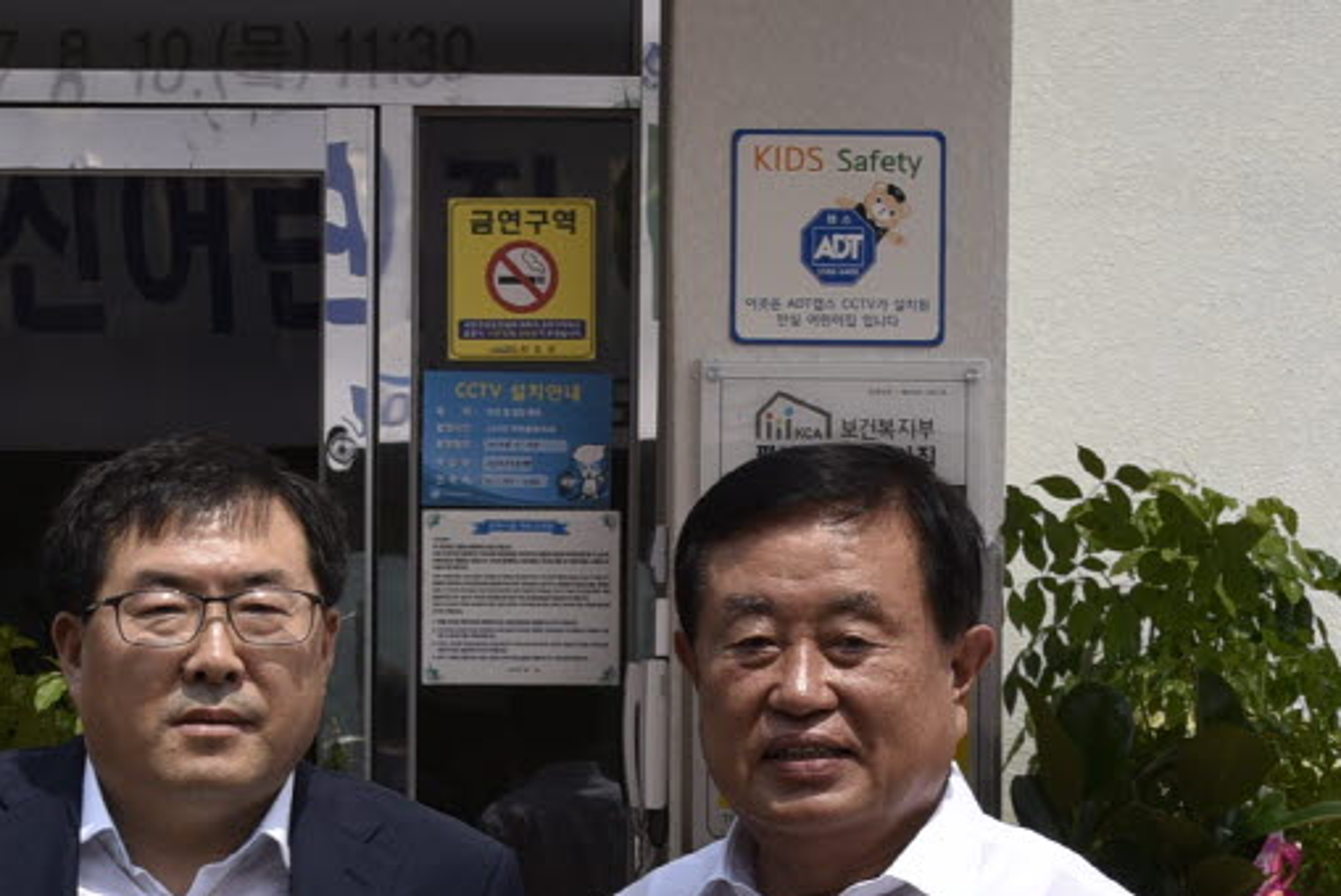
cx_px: 477
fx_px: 5218
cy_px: 863
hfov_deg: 14.6
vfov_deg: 9.8
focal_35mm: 140
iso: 100
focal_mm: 31
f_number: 10
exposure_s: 1/250
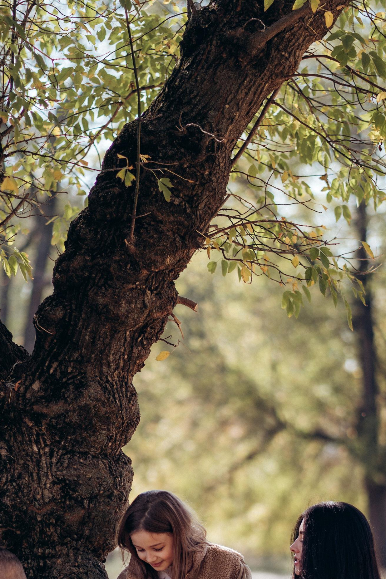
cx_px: 186
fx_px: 2832
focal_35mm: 176
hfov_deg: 7.8
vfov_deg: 11.6
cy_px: 554
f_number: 1.8
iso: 125
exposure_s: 1/1000
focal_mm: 85
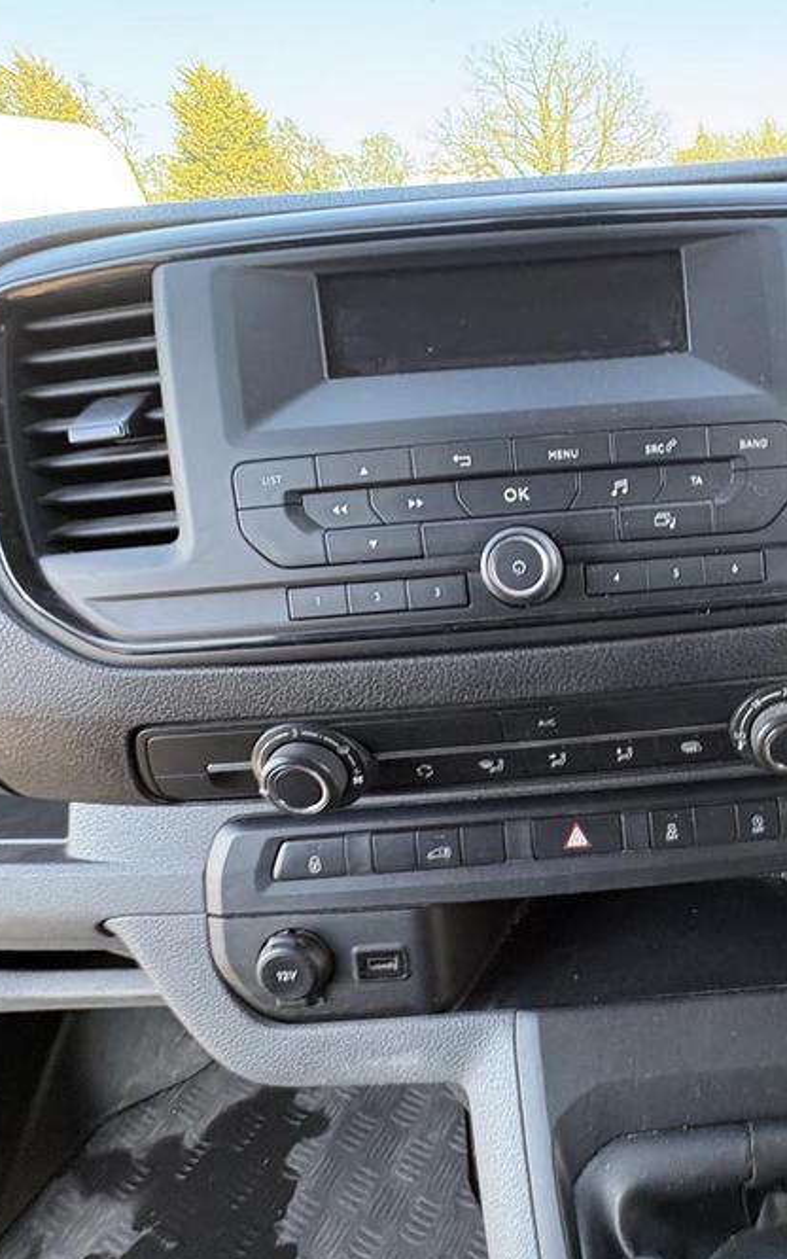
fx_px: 686
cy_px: 630
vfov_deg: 85.0
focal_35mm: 20
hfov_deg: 54.1
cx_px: 668
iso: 250
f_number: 2.2
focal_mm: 2.22
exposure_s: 1/60
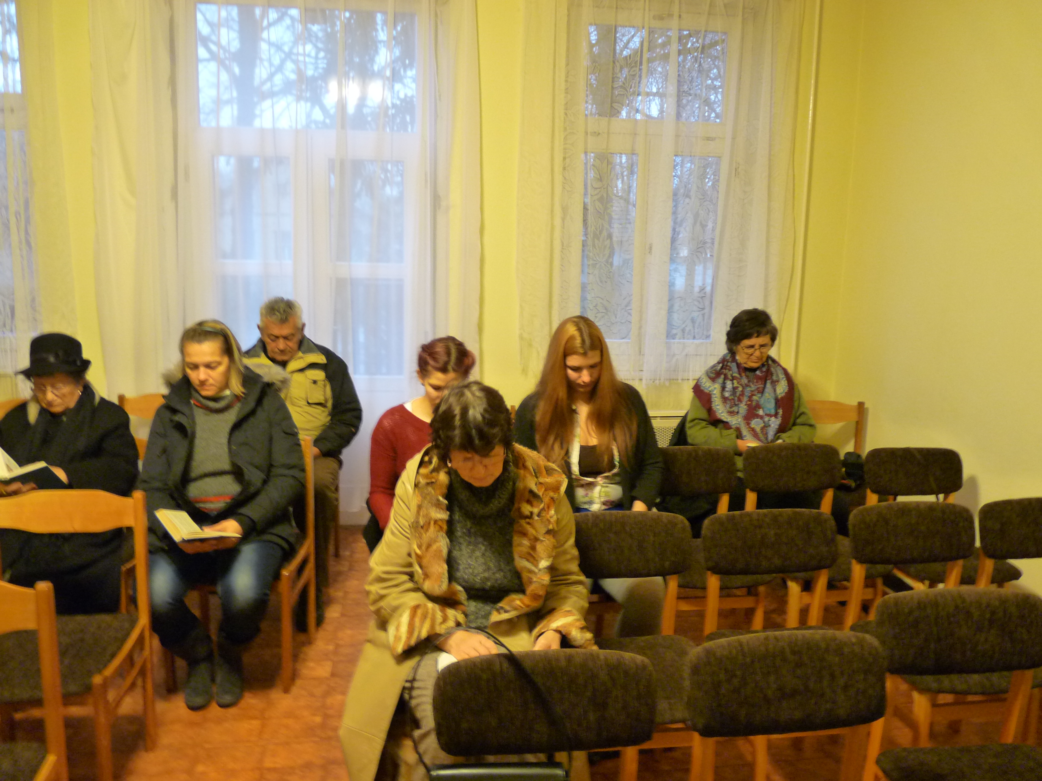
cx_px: 521
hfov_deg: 65.3
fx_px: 813
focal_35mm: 27
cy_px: 390
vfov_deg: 51.4
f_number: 2.8
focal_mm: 4.8
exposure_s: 1/8
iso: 400
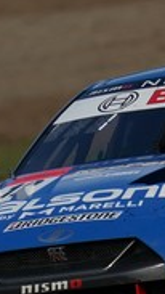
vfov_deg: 0.9
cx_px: 184
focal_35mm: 2477
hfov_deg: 0.5
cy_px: 132
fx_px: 19257
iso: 200
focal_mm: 600
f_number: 7.1
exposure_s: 1/800
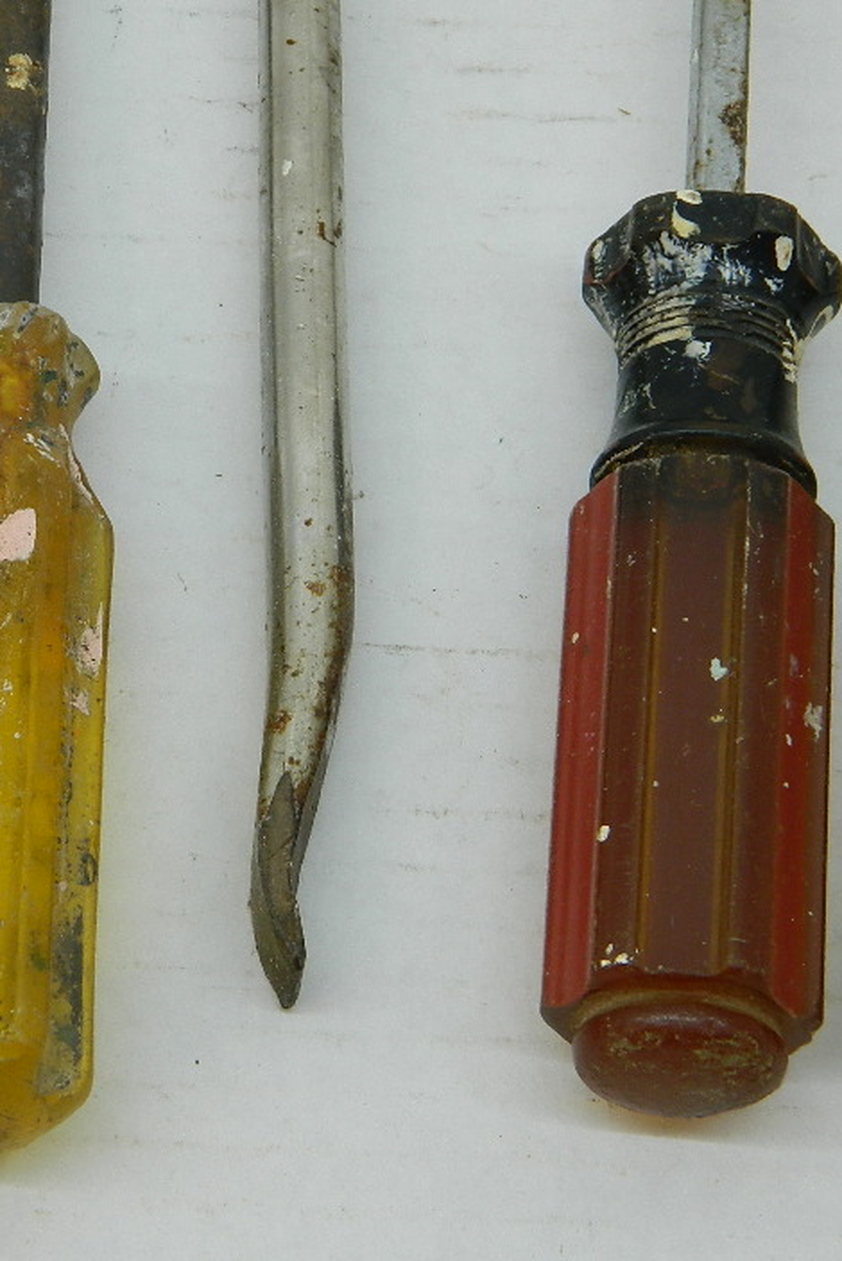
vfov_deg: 16.1
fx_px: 4451
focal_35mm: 127
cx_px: 57
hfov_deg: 10.7
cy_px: 673
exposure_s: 1/50
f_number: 4.2
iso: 100
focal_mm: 15.1
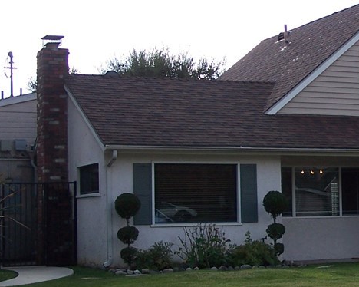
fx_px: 1158
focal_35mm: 109
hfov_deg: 17.2
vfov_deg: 14.1
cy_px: 160
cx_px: 375
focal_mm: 8.5
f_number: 3.2
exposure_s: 1/750
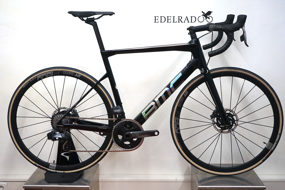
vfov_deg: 28.0
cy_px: 95
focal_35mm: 48
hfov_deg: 41.1
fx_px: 380
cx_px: 142
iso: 1600
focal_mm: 48
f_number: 4.5
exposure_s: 1/160
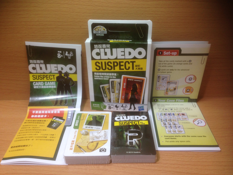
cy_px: 88
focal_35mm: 33
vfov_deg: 42.9
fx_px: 222
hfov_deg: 55.4
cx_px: 116
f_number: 2.4
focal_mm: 4.12
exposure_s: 1/50
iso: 64
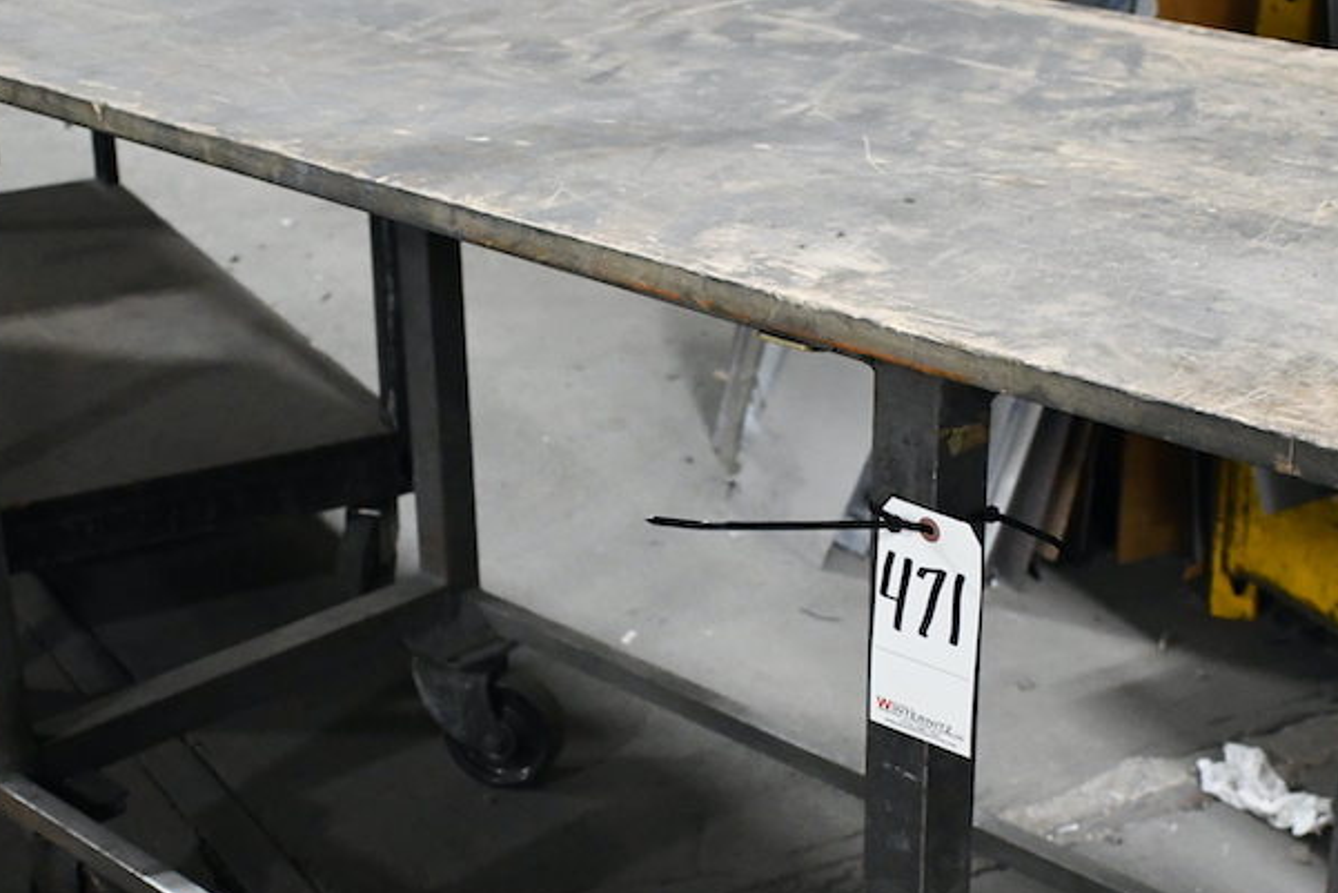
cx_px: 679
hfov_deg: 30.5
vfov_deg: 20.4
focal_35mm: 66
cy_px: 680
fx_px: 2453
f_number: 3.8
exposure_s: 1/100
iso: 3200
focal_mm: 21
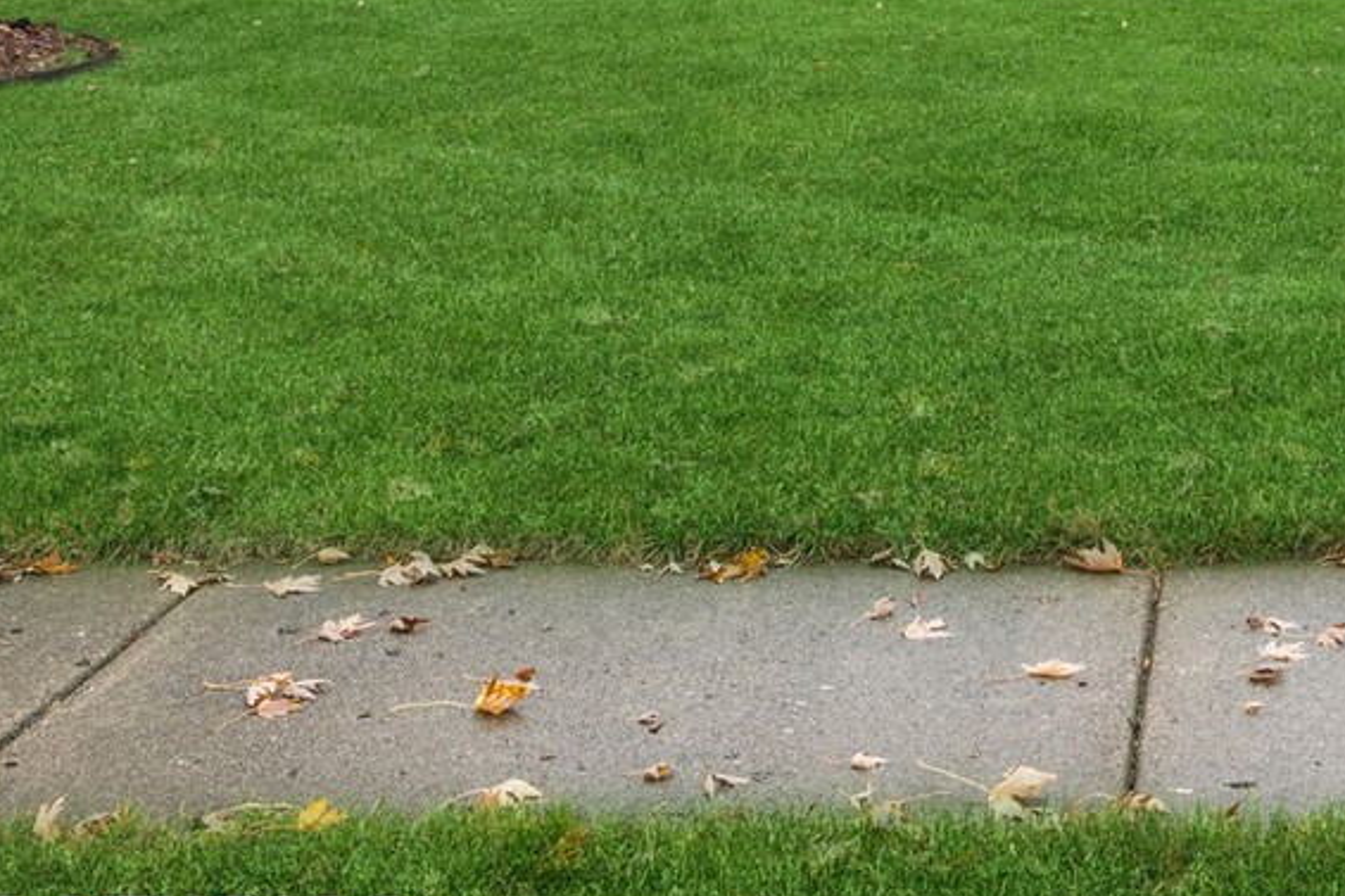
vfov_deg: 20.0
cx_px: 1483
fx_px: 2353
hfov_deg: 28.9
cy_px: -223
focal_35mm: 63
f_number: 9.5
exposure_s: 1/30
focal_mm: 22
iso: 200
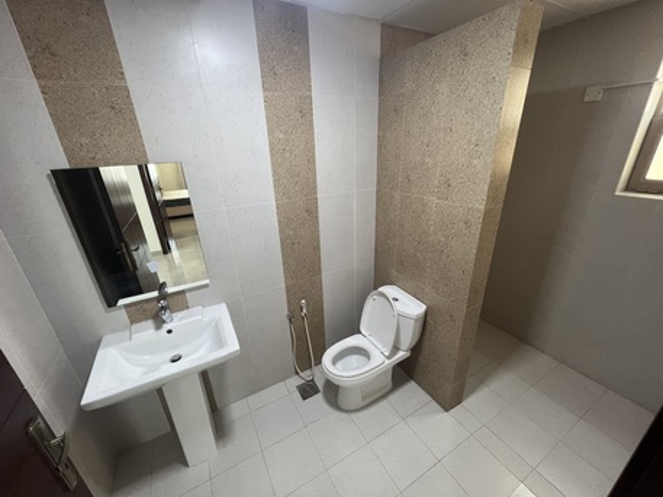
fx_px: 249
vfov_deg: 89.9
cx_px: 332
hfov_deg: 106.2
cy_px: 248
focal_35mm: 13
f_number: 1.8
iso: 250
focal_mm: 1.57
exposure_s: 1/50
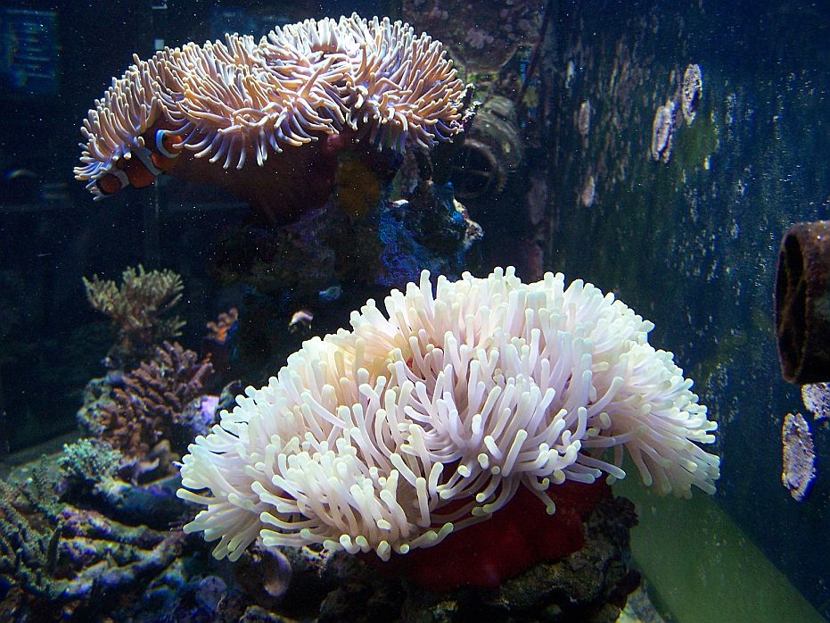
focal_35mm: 38
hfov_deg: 49.0
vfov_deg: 37.7
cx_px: 415
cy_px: 312
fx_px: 911
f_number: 2.8
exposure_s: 1/90
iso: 140
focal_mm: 6.3
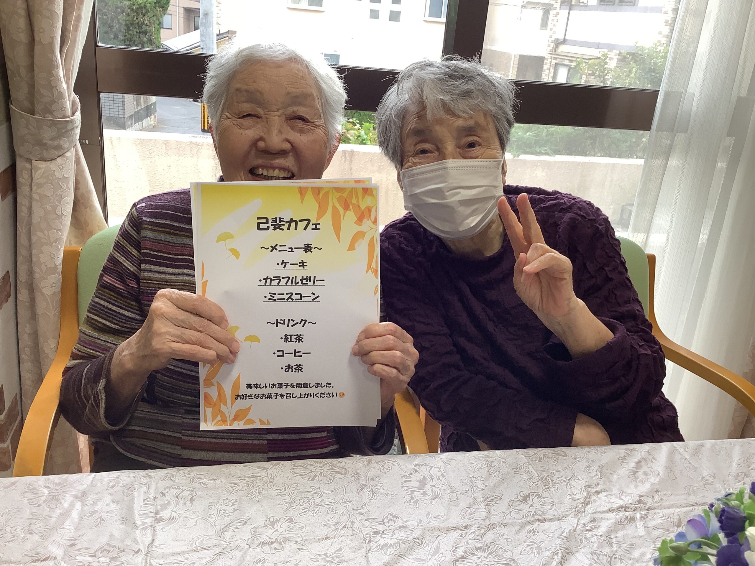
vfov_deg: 45.4
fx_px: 676
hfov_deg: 58.4
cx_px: 378
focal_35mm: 31
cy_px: 283
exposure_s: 1/60
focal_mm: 3.3
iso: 64
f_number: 2.4
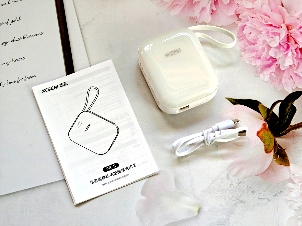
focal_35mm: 70
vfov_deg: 21.0
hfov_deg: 27.8
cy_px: 113
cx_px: 151
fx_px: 611
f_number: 2.1
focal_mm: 16.53
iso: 160
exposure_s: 1/200
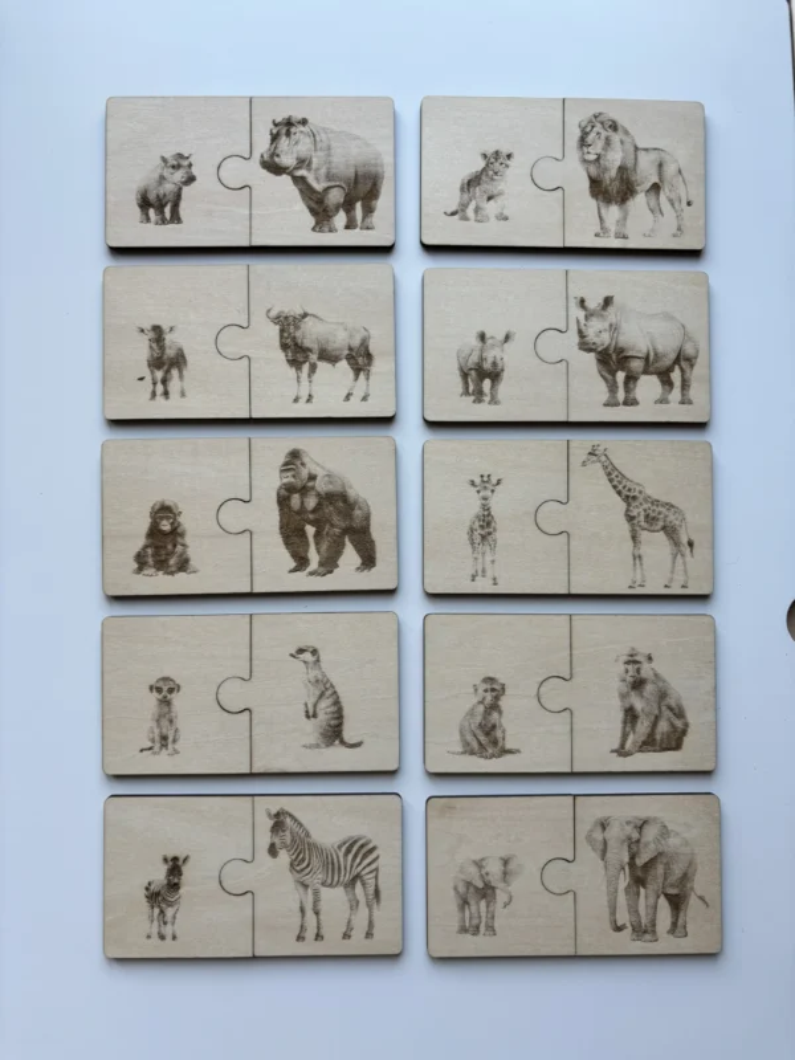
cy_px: 530
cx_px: 398
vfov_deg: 67.3
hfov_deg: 53.1
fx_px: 796
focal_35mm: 26
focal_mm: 5.96
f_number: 1.6
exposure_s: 1/121
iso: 32
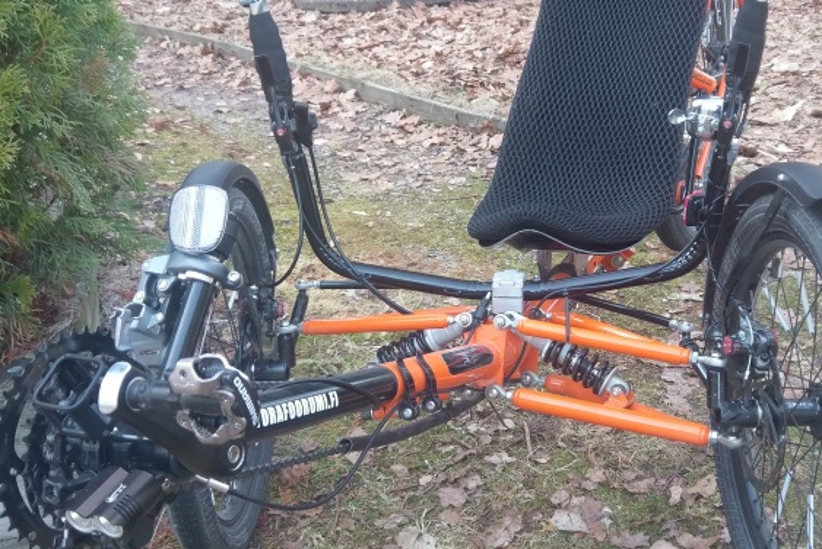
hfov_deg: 40.9
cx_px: 499
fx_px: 1097
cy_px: 272
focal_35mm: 48
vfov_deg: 28.1
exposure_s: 1/50
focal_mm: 4.58
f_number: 1.8
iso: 160
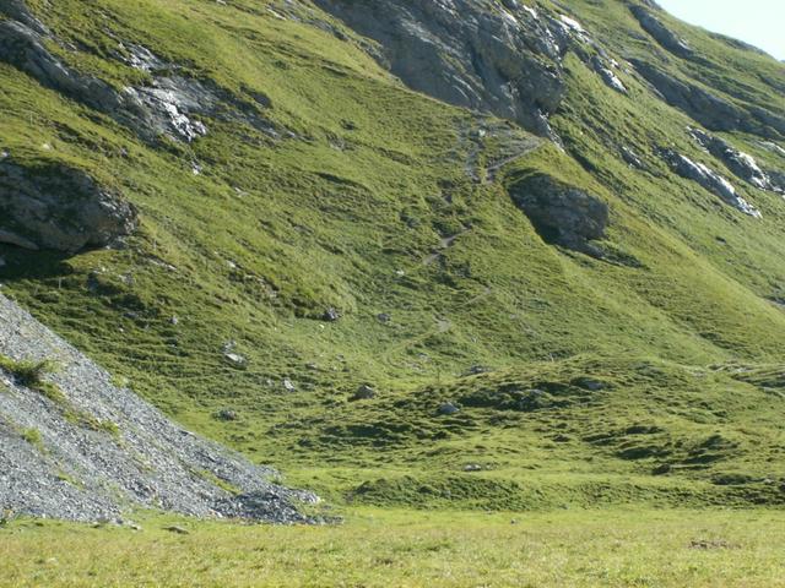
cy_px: 294
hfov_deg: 18.9
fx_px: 2358
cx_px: 392
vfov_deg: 14.2
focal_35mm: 104
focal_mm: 17.03
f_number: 7.1
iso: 50
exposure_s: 1/80
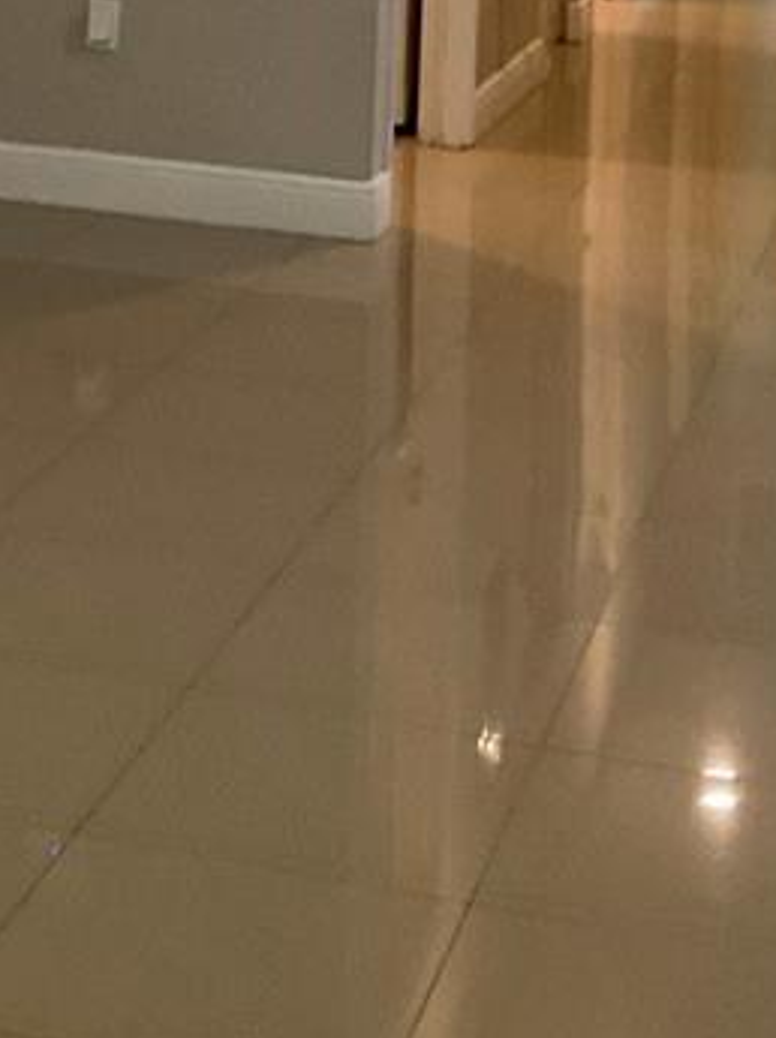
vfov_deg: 17.7
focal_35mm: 101
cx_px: 144
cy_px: -469
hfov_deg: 14.5
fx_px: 3024
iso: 100
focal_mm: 3
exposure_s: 1/60
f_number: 1.8
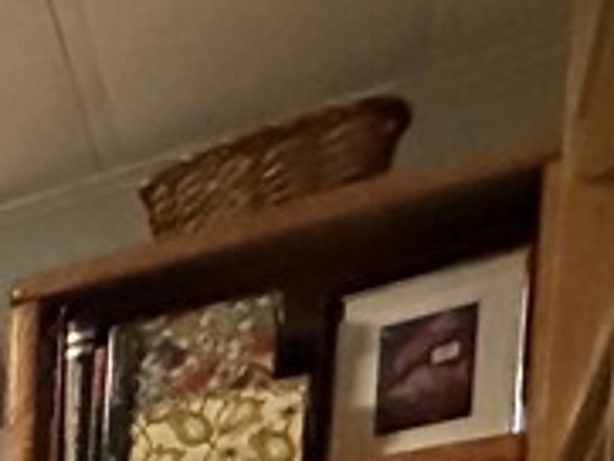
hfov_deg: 14.7
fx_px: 1402
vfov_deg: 14.2
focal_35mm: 79
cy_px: 1030
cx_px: -879
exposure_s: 1/60
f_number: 2.2
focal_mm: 2.22
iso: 1000
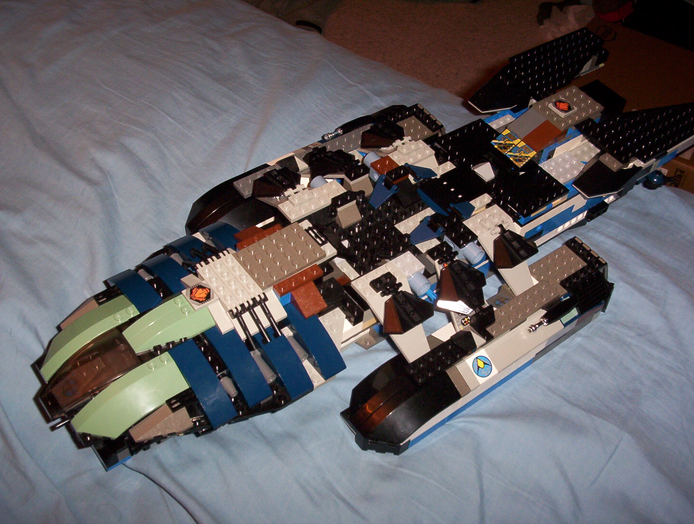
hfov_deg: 47.8
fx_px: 784
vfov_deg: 37.0
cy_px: 262
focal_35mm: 39
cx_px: 347
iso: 140
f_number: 4.5
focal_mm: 6
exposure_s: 1/30
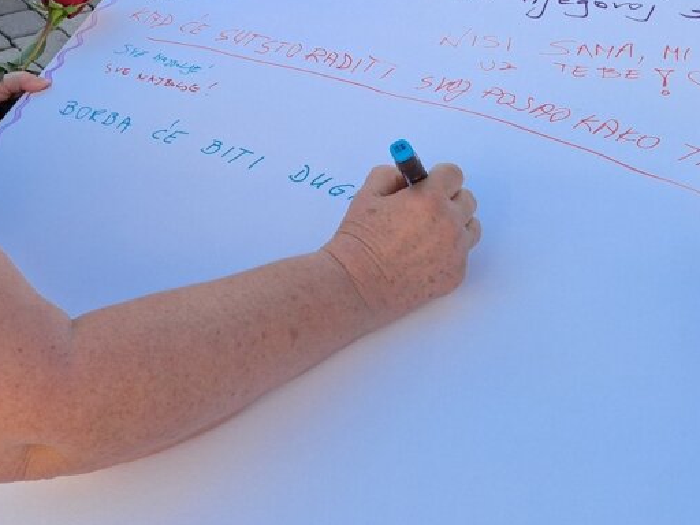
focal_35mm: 46
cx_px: 112
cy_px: 46
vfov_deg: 30.1
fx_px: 930
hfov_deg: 39.2
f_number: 1.8
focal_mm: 5.54
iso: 40
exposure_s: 1/741
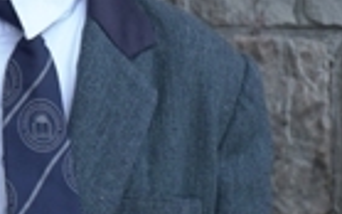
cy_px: 39
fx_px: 2089
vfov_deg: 5.9
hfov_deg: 9.3
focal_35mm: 224
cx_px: 36
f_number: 7.1
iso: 400
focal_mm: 68
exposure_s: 1/125
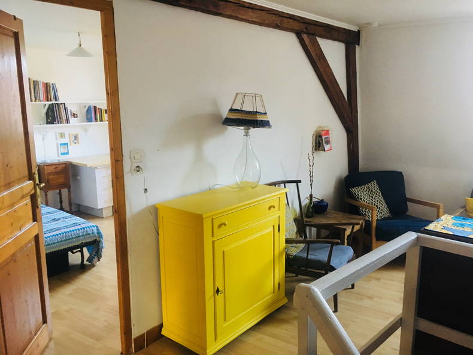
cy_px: 178
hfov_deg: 61.7
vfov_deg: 48.2
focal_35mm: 29
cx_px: 236
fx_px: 396
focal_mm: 4.15
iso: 160
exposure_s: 1/33
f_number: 2.2
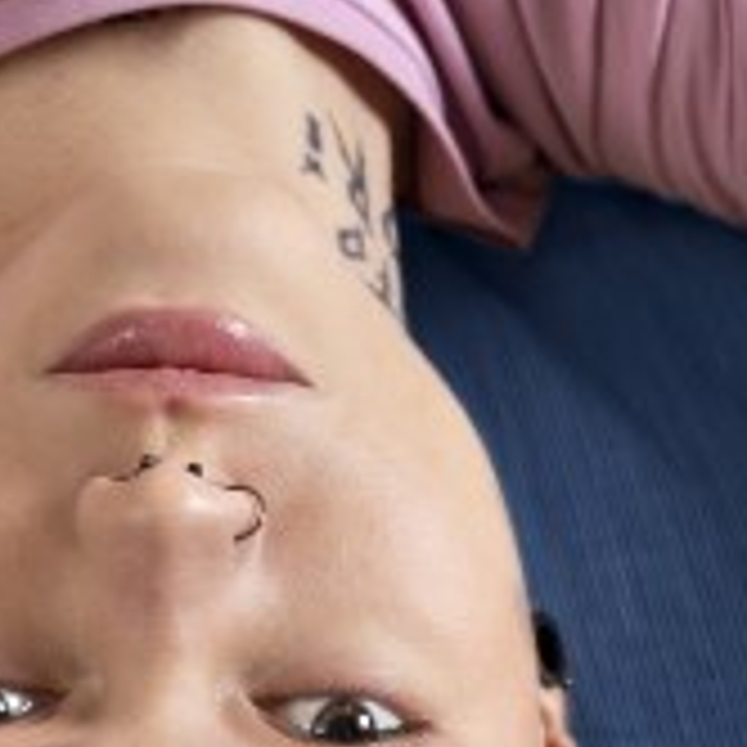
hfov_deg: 10.1
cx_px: 180
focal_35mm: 172
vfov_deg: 10.0
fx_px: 4199
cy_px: 968
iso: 160
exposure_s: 1/125
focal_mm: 28
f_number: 3.5
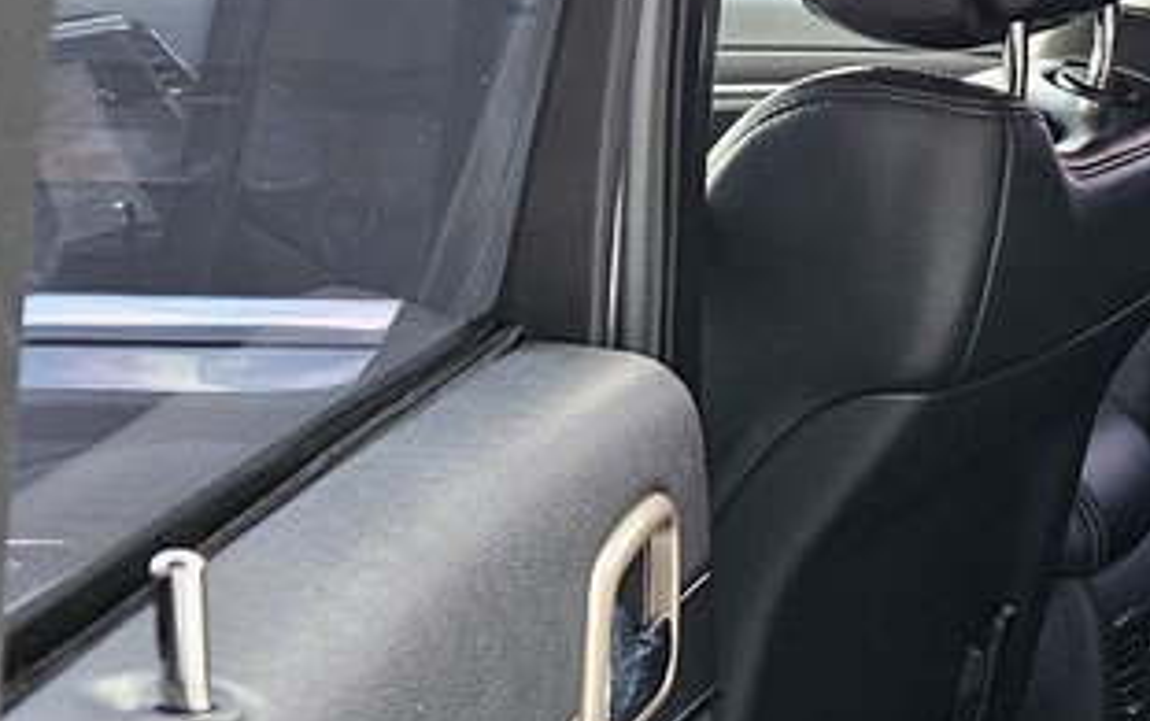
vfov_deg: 13.9
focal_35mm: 94
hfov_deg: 20.3
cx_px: 1483
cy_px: 569
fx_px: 2949
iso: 640
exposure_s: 1/24
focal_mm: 5.4
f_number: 1.8
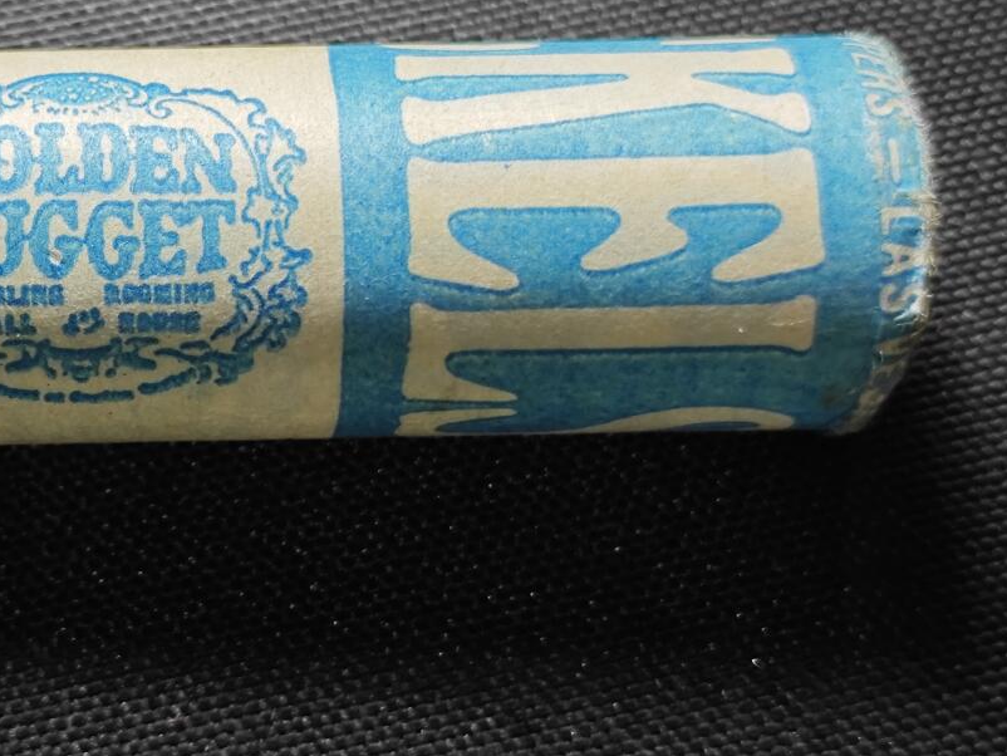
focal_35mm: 89
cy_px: 311
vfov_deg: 16.6
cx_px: 143
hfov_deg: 21.6
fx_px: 2590
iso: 80
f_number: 1.6
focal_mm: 5.84
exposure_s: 1/51.3
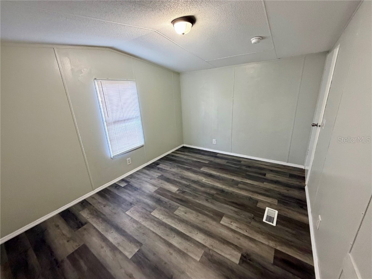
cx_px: 186
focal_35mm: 14
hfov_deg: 102.1
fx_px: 150
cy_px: 140
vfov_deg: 85.7
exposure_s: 1/60
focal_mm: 2.22
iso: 500
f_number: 2.2
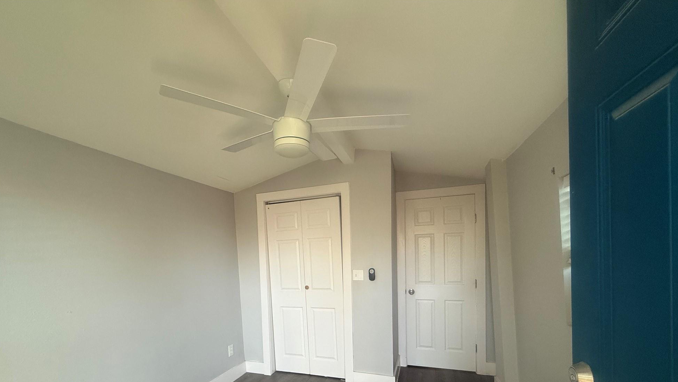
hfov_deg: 99.3
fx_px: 288
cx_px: 323
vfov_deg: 64.8
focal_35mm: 16
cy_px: 264
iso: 200
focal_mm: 2.22
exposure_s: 1/99
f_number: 2.2
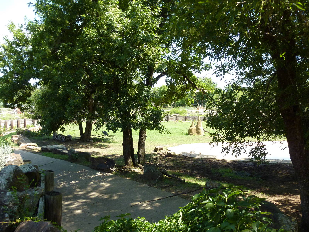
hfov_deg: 52.6
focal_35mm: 35
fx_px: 312
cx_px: 154
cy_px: 116
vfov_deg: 40.7
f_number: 3.5
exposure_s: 1/500
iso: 250
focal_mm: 5.7
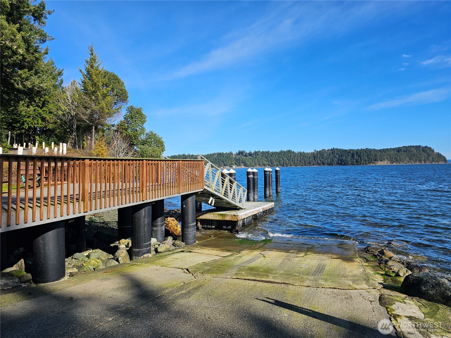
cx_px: 226
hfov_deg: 73.9
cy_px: 169
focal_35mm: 23
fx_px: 300
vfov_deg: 58.9
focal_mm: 6.3
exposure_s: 1/796
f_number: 1.7
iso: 10
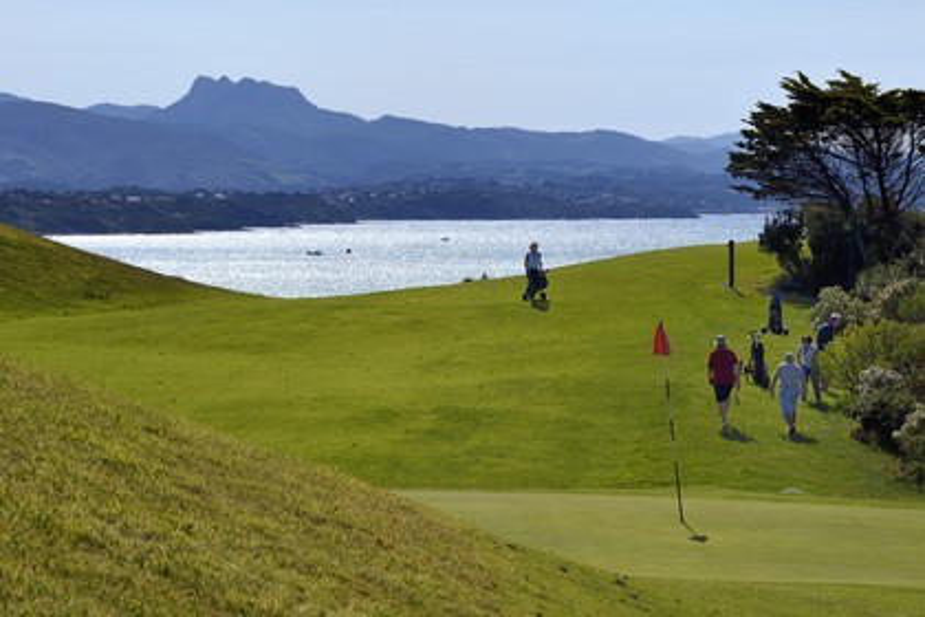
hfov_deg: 13.7
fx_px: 3854
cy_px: 308
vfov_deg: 9.1
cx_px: 462
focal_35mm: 150
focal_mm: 150
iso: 200
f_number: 13
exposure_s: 1/320
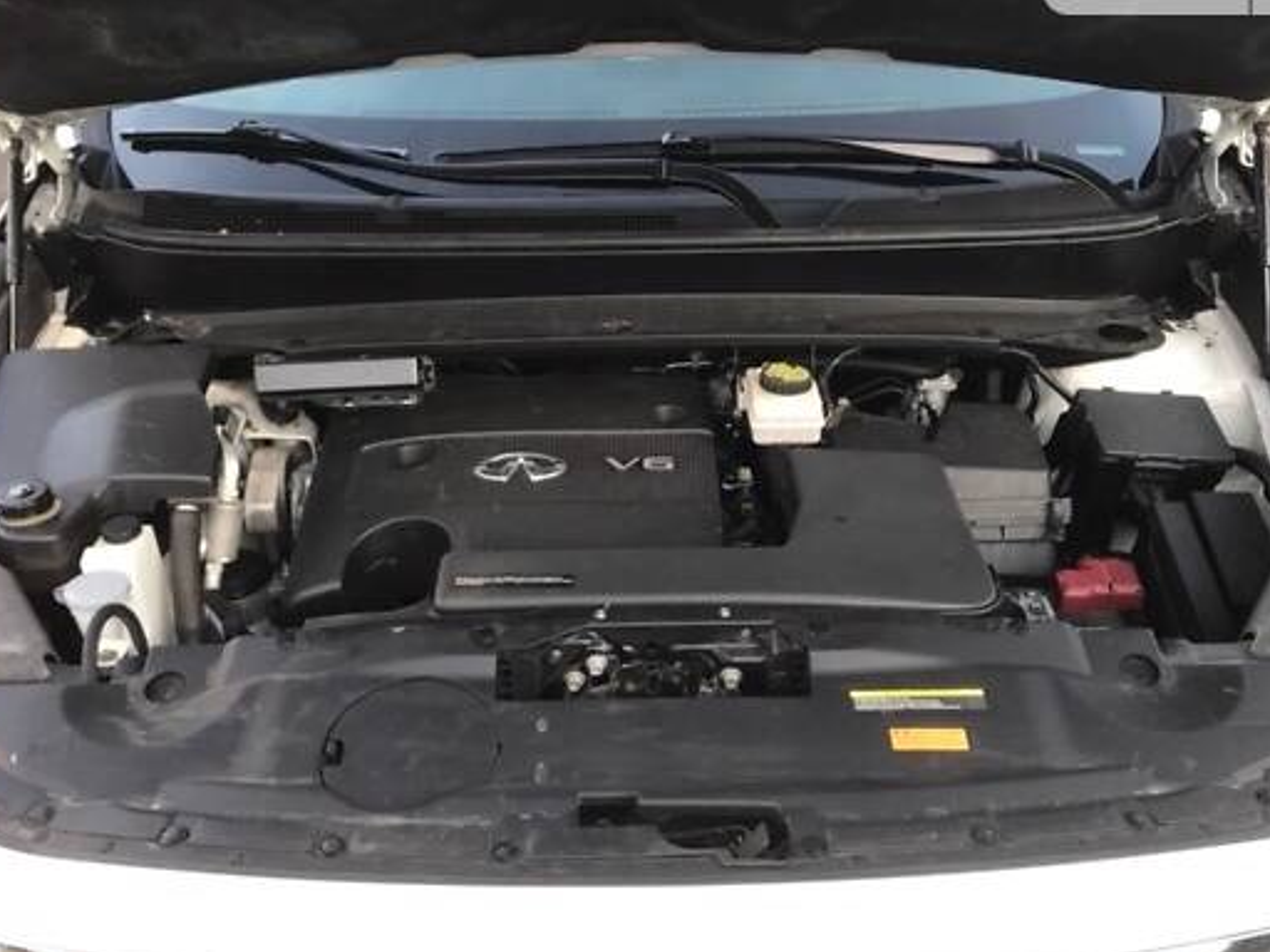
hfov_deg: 52.6
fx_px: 1284
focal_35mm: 35
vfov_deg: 40.7
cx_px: 642
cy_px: 474
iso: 25
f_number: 1.8
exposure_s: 1/100
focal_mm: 4
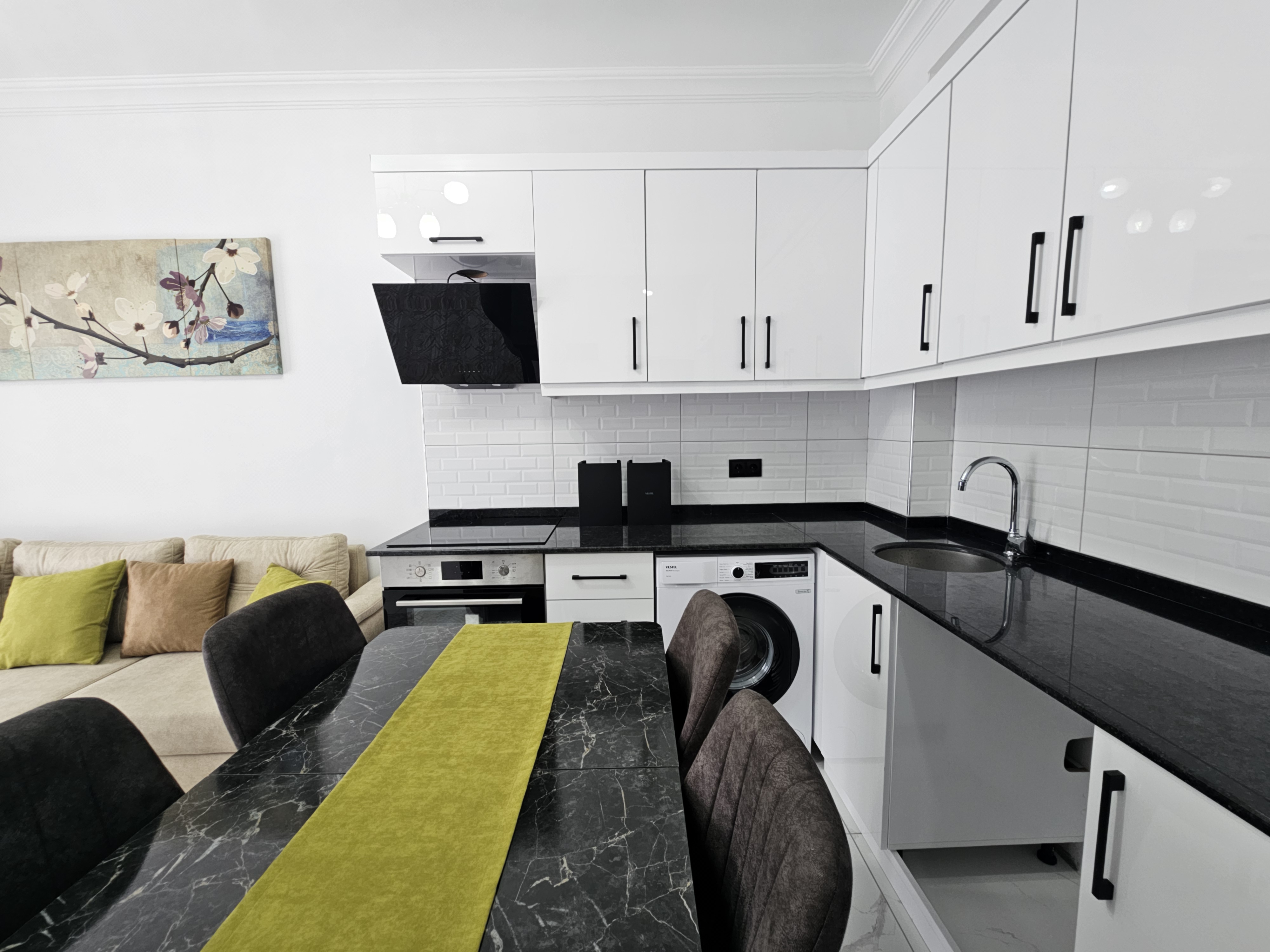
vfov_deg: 89.9
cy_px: 476
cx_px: 635
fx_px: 477
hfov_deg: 106.2
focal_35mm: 13
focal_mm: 2.2
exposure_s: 1/50
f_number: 2.2
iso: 100
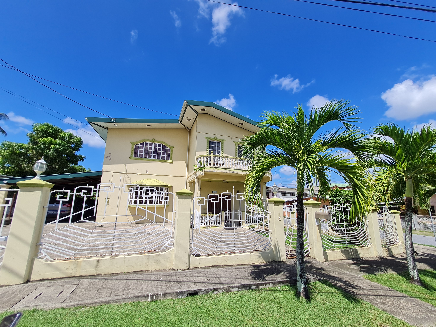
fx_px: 164
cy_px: 164
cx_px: 218
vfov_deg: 89.9
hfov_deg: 106.2
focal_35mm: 13
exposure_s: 1/1616
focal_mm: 1.74
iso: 50
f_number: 2.2
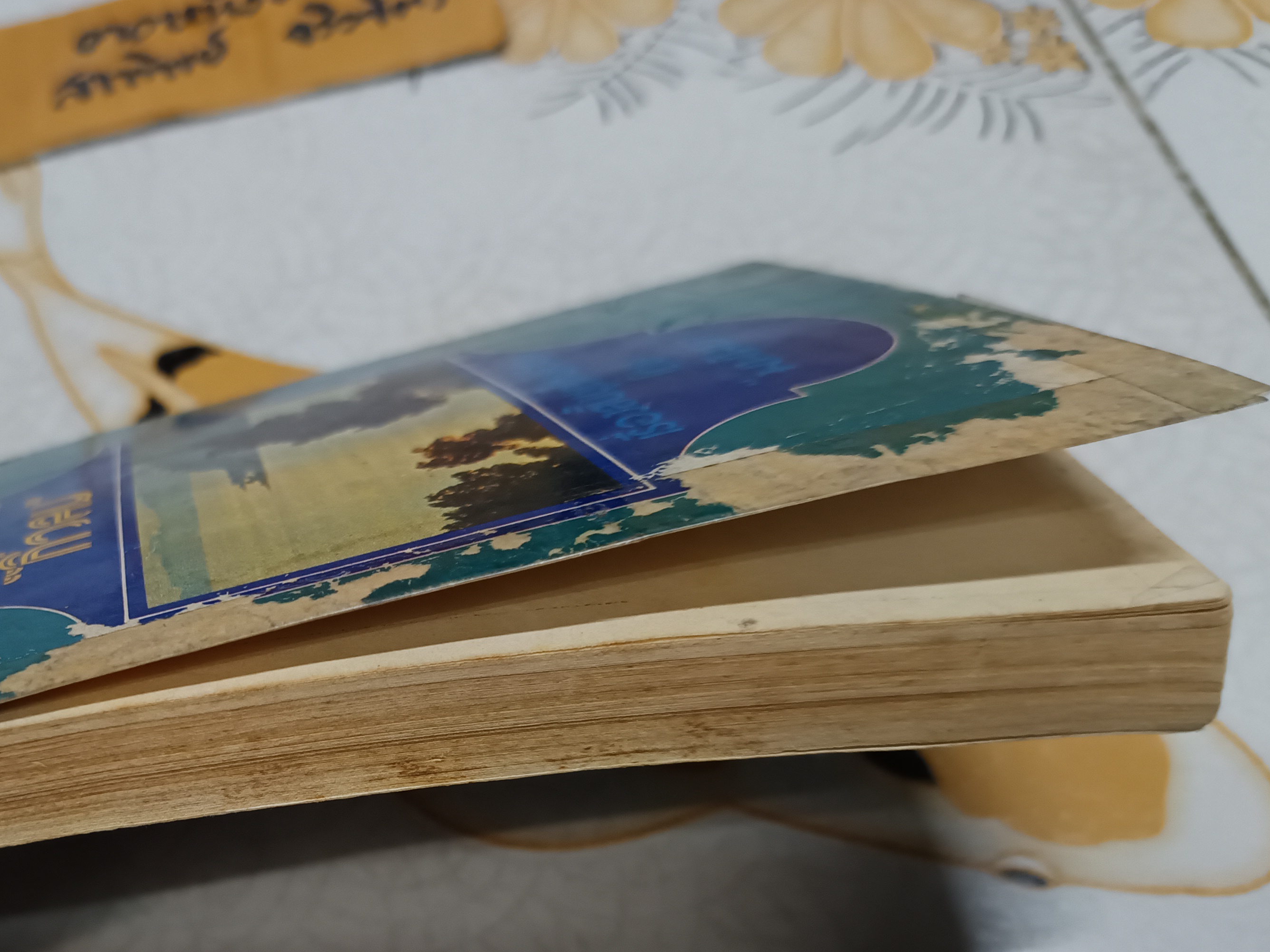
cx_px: 335
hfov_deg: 49.5
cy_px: 712
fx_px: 1321
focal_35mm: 36
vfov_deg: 38.6
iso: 1113
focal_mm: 5.31
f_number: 1.7
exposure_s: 1/33.3
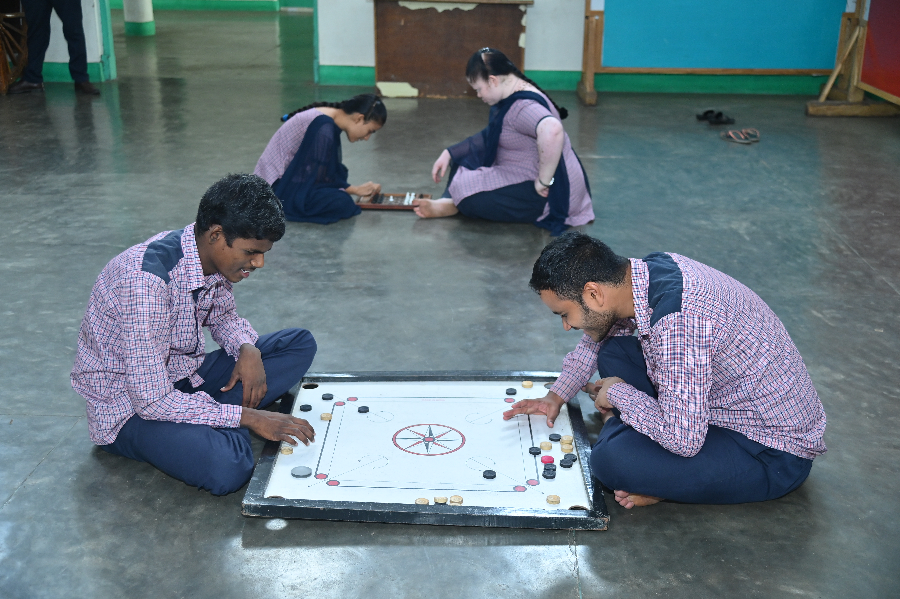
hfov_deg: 48.5
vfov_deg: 33.4
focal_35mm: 40
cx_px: 450
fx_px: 999
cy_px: 300
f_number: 4
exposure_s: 1/125
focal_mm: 40
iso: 1250
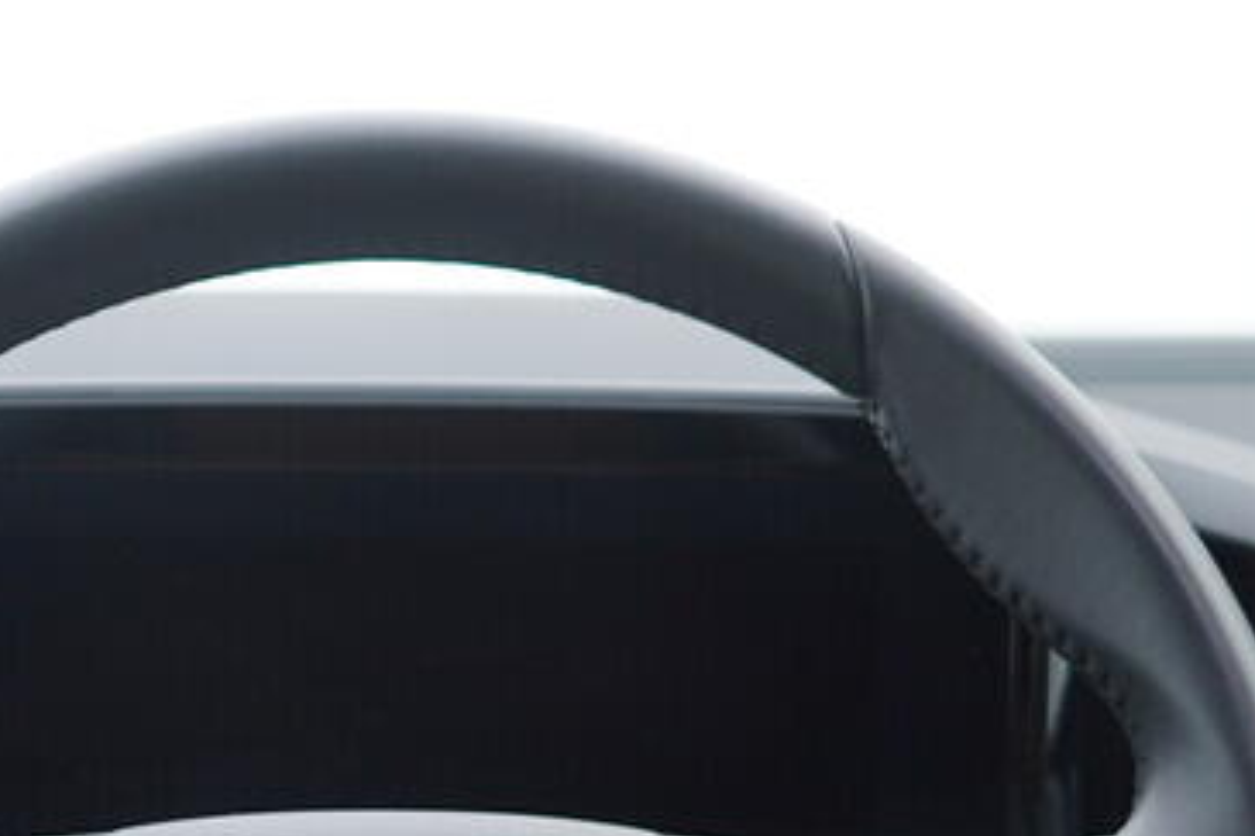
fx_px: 3519
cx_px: 361
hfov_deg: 20.1
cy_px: 1079
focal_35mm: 101
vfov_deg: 13.1
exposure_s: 1/40
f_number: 2.8
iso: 160
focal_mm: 24
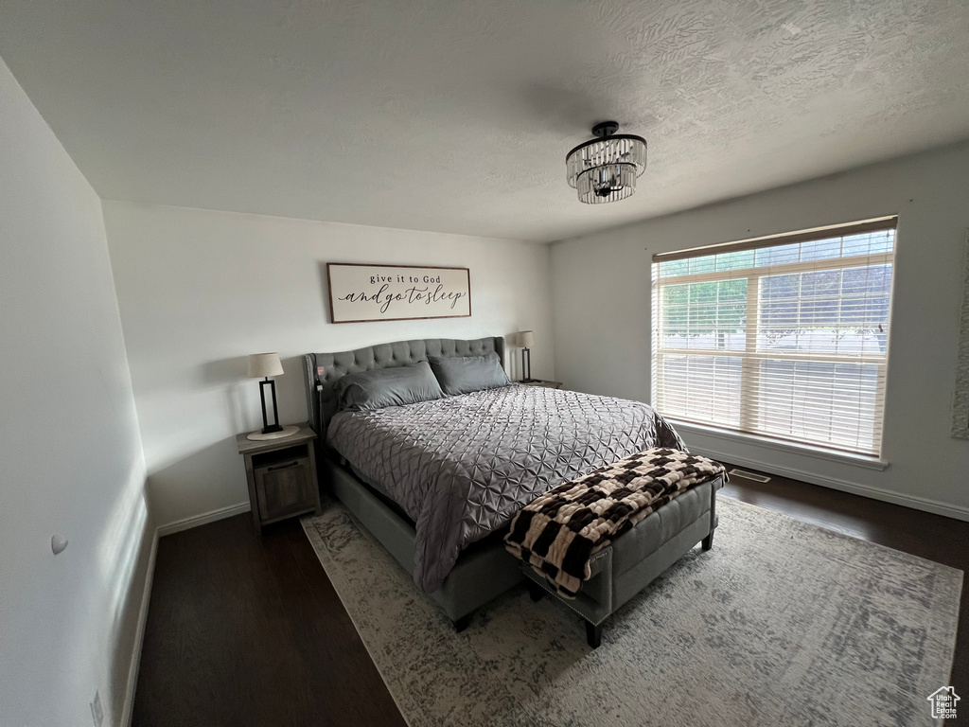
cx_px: 484
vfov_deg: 89.9
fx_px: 364
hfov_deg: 106.2
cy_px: 364
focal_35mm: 13
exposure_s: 1/99
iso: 200
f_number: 1.8
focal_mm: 1.57
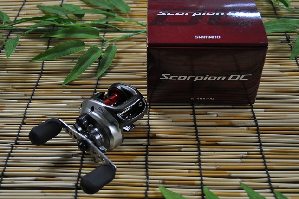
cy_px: 100
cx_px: 150
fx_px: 373
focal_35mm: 45
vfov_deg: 29.8
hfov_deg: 43.6
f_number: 4.5
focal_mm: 30
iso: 800
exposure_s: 1/50
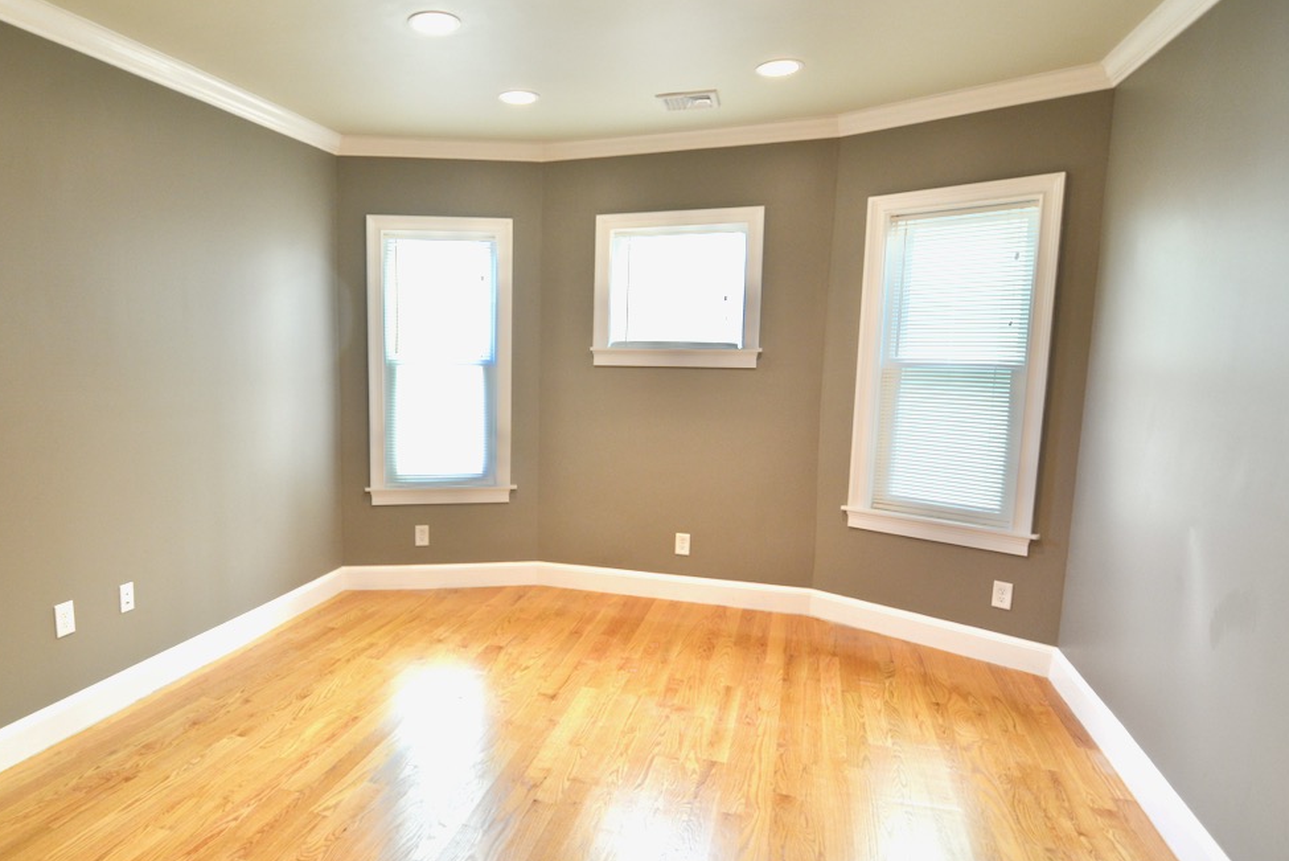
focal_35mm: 22
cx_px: 510
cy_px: 446
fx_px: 776
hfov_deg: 78.4
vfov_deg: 58.0
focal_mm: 11
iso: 400
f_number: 4
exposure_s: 1/60
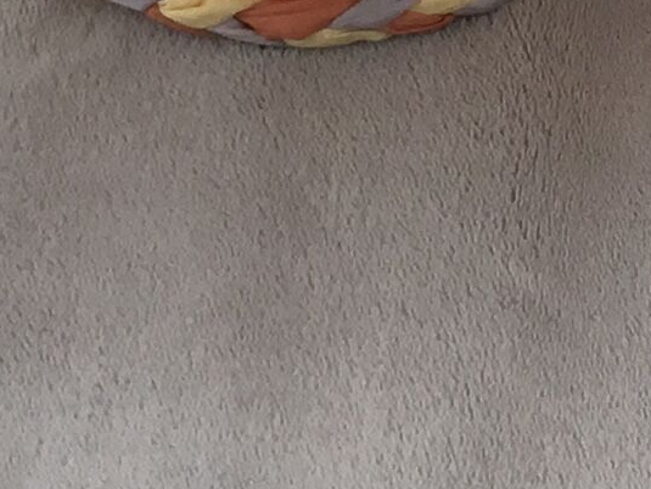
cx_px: 1146
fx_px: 3557
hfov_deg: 9.9
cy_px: -540
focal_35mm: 189
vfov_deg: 7.5
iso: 25
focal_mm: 3.3
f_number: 2.4
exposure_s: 1/395
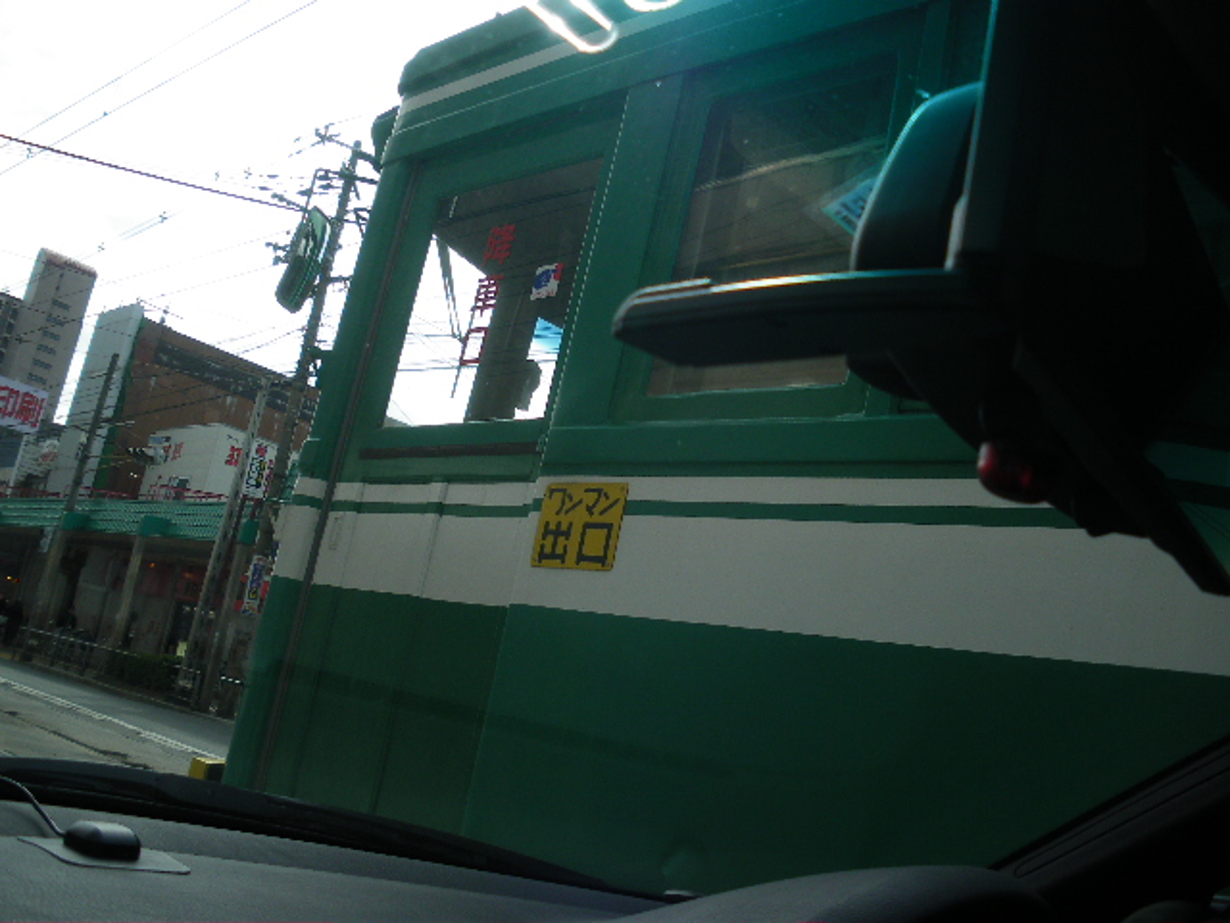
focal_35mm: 36
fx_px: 1279
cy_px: 462
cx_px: 615
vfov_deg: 39.7
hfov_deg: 51.4
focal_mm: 6.3
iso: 80
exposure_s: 1/400
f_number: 3.5
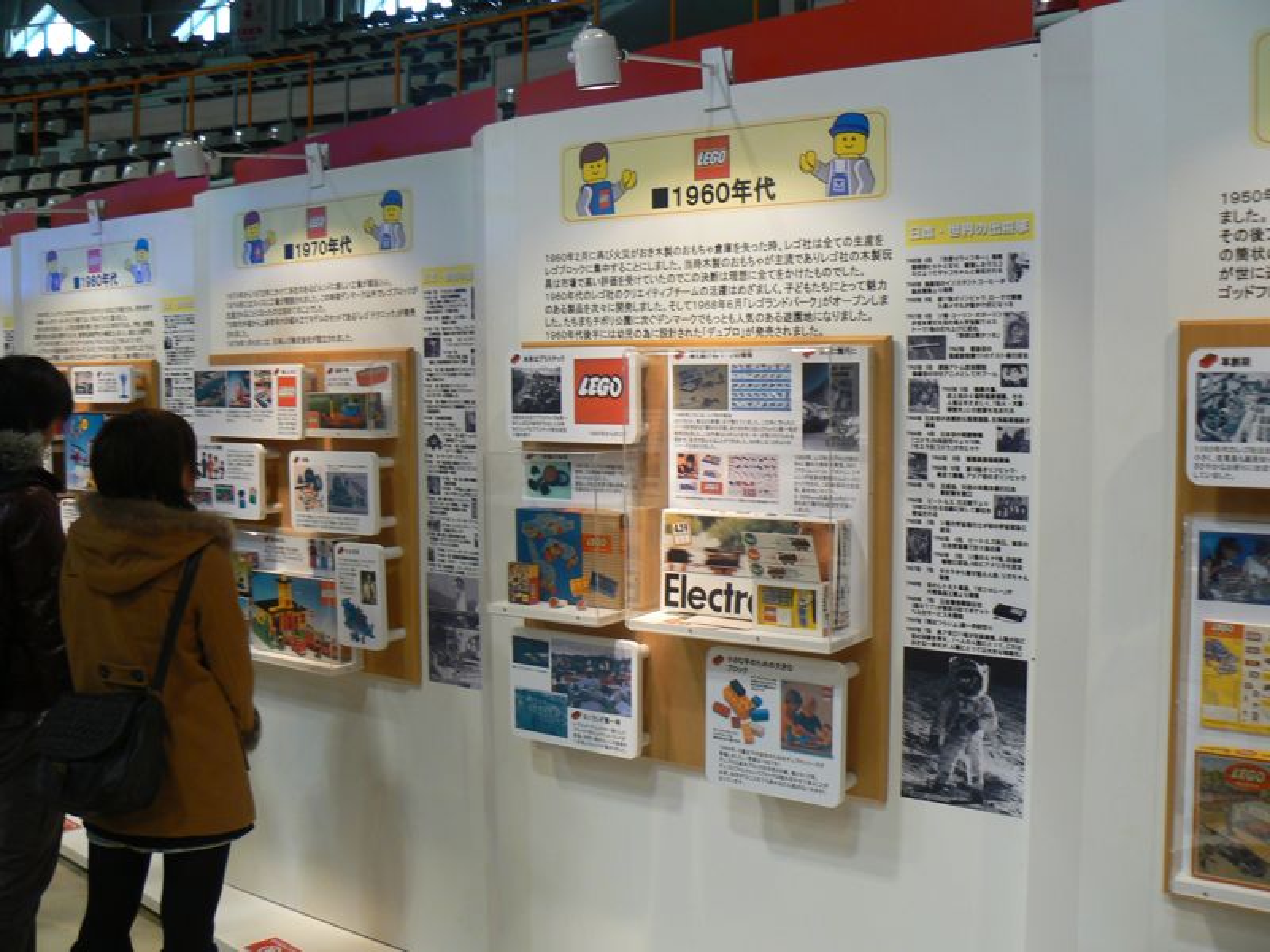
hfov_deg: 51.4
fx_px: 1321
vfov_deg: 39.7
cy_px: 476
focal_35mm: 36
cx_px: 635
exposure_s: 1/30
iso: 100
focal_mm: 6
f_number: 2.8
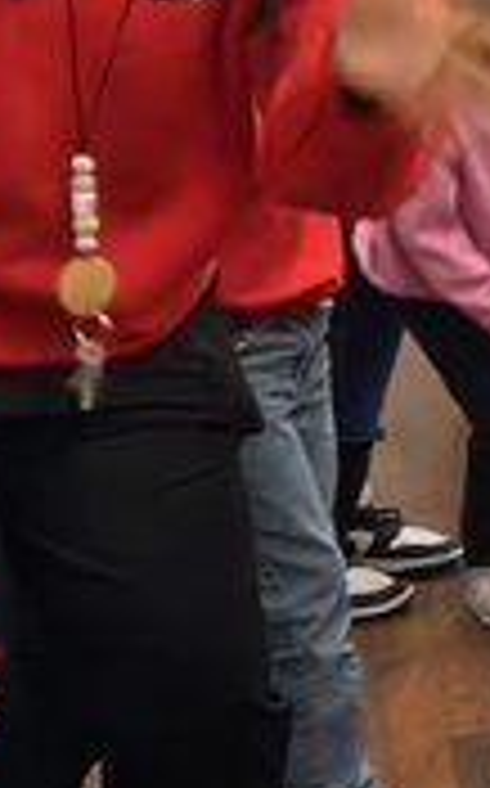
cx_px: 1735
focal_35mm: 126
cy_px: 185
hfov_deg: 8.0
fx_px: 2699
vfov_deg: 16.5
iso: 80
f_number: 1.5
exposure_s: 1/60
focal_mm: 5.7
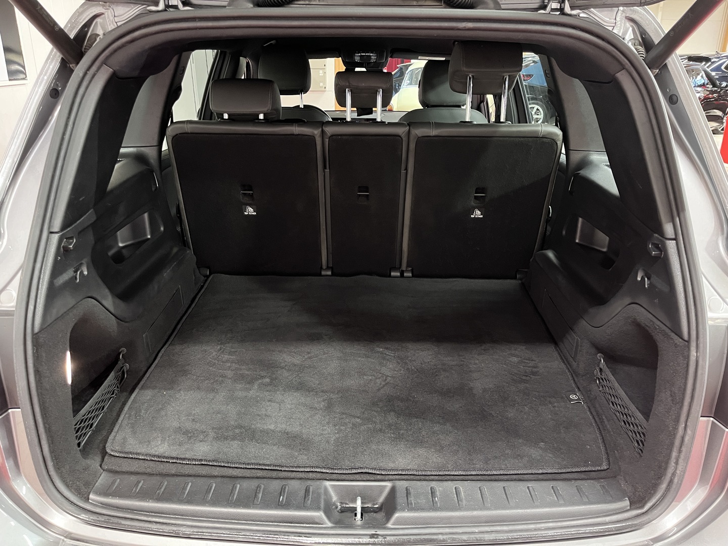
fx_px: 547
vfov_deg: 53.1
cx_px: 364
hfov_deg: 67.3
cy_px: 273
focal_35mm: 26
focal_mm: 5.1
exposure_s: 1/30
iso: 500
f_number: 1.6
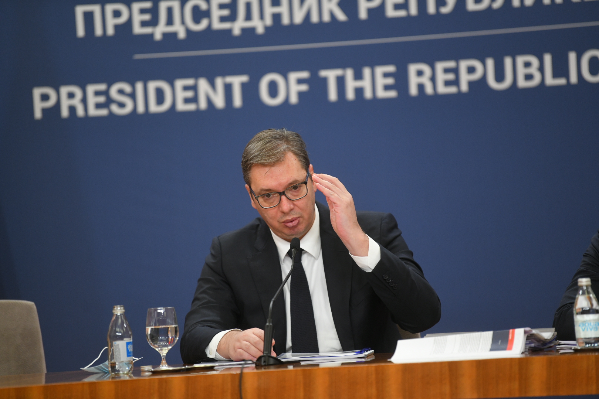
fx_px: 3328
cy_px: 200
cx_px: 300
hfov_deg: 10.3
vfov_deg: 6.9
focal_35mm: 200
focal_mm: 200
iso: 1600
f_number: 2.8
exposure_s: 1/320
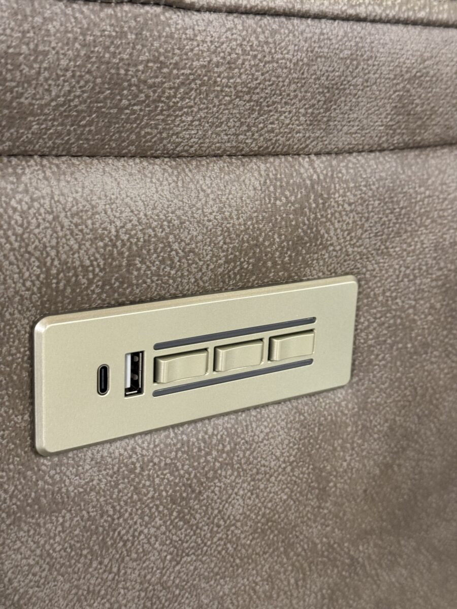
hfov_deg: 30.3
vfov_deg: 39.7
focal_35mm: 48
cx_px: 228
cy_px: 304
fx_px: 845
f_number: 1.78
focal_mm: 6.76
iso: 250
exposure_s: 1/40
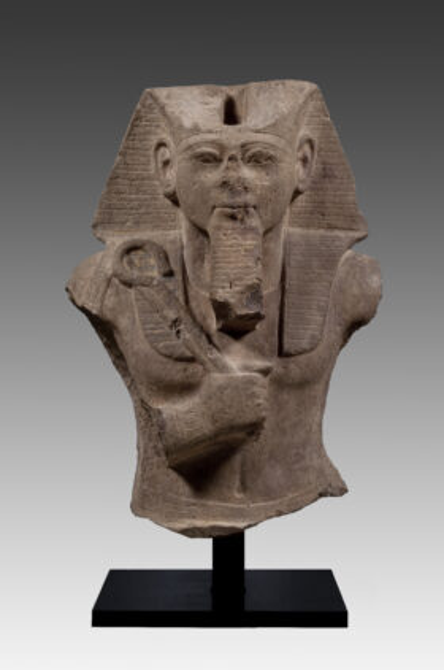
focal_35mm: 90
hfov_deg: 15.1
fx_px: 1670
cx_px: 222
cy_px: 335
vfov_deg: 22.7
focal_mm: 60
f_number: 22
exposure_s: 1/160
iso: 200
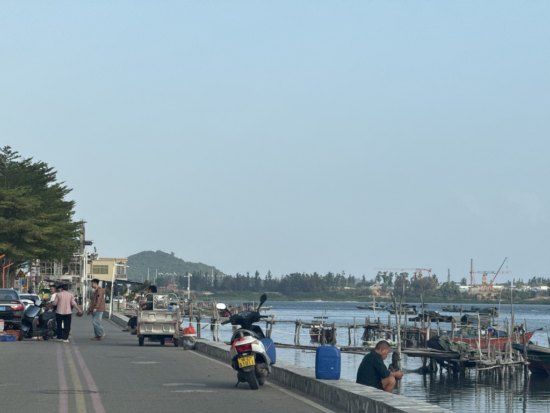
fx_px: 1907
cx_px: 275
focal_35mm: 120
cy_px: 206
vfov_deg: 12.3
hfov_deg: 16.4
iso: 50
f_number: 2.8
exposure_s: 1/700
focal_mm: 15.66
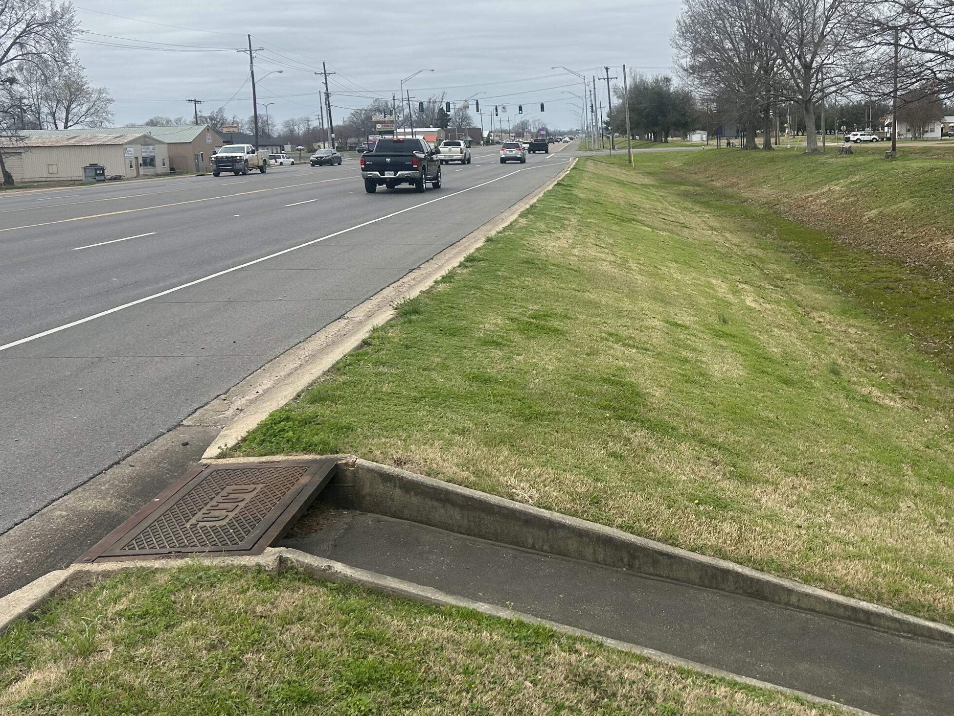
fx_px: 1103
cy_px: 280
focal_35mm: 40
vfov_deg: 35.8
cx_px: 631
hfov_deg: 46.1
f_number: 1.5
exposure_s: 1/4630
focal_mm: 5.7
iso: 50
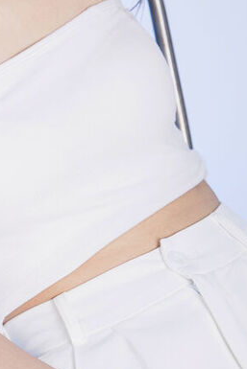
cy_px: 163
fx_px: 1810
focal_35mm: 176
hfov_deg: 7.7
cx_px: -38
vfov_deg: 11.7
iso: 200
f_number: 4
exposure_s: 1/160
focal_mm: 44
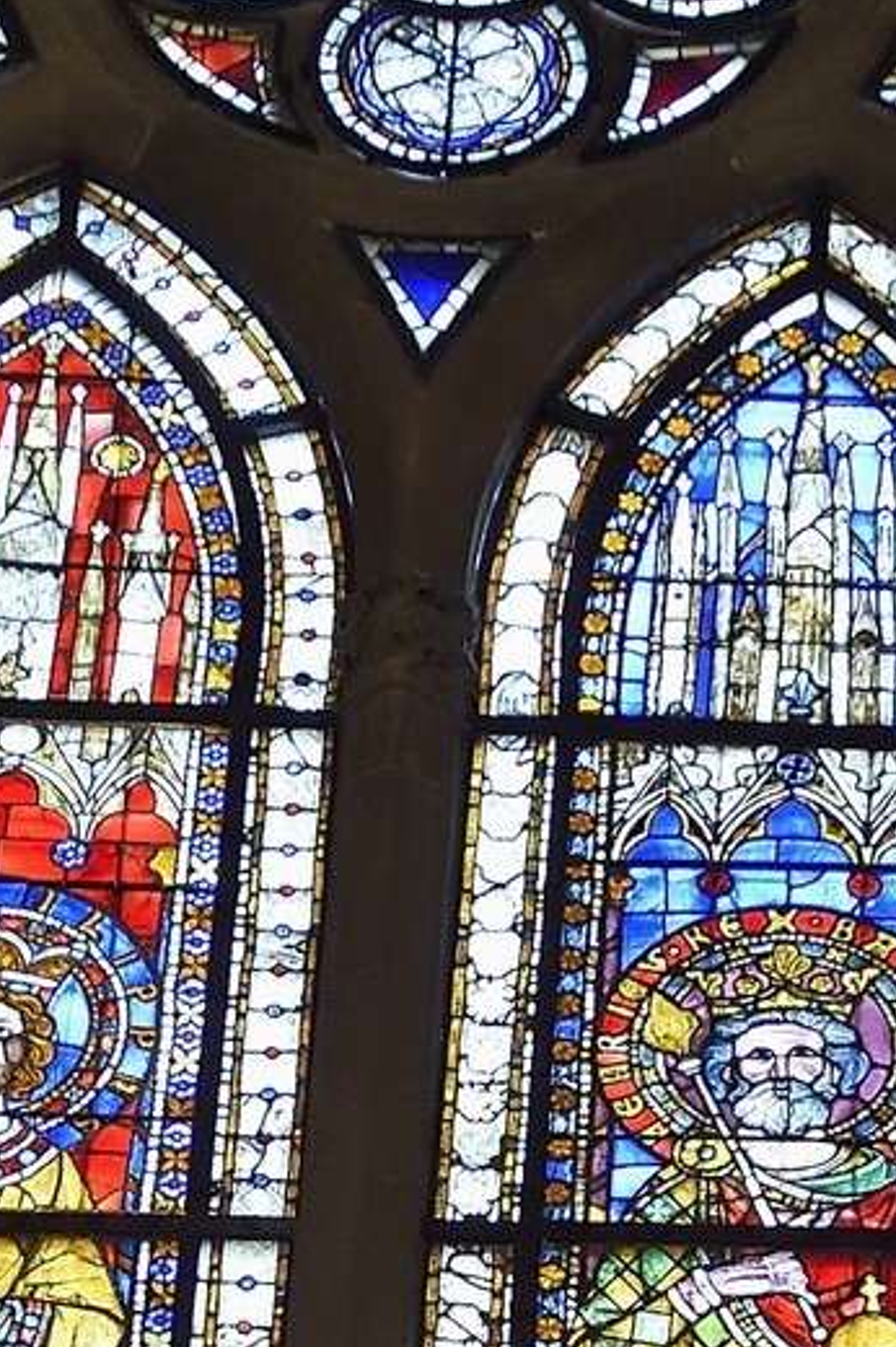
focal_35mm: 134
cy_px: 2897
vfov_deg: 12.8
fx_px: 5009
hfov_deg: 9.8
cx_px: 1518
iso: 1600
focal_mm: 29
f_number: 5.6
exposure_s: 1/20
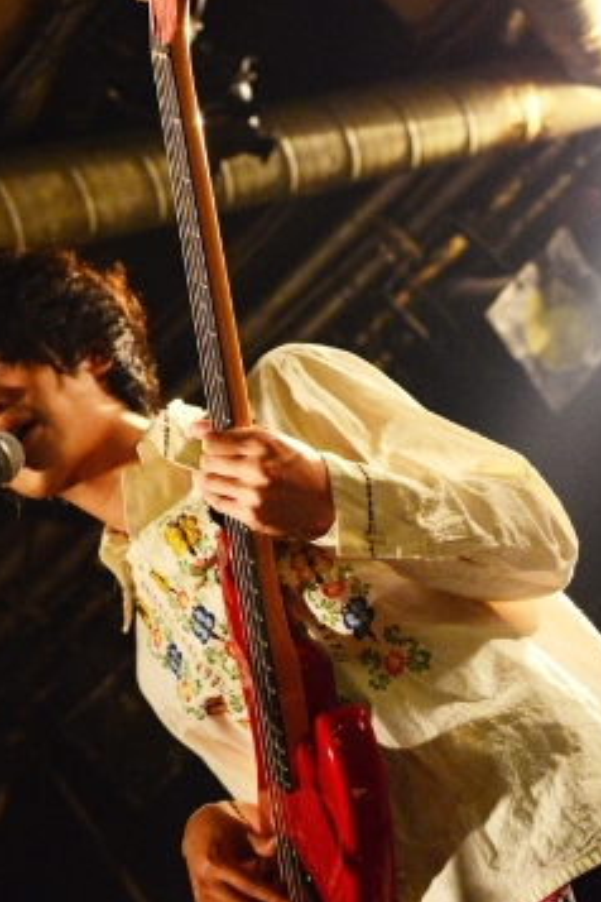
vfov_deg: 24.2
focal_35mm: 84
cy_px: 531
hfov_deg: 16.3
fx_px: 2103
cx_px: 247
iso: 6400
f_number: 4
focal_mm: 50
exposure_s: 1/50
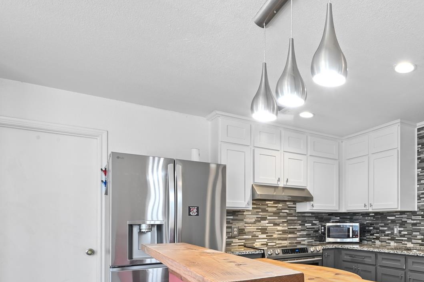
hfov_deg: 59.8
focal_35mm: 27
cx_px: 361
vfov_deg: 45.6
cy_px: 223
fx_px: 318
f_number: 14
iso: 200
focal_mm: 14
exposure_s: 1
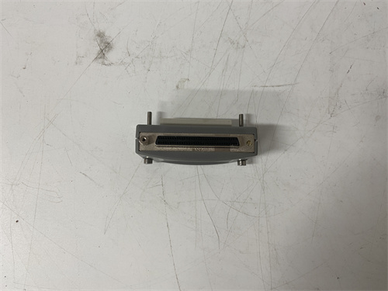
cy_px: 146
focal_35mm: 26
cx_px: 194
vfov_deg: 53.1
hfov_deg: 67.3
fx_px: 291
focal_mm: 4.25
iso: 64
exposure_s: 1/50
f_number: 1.8
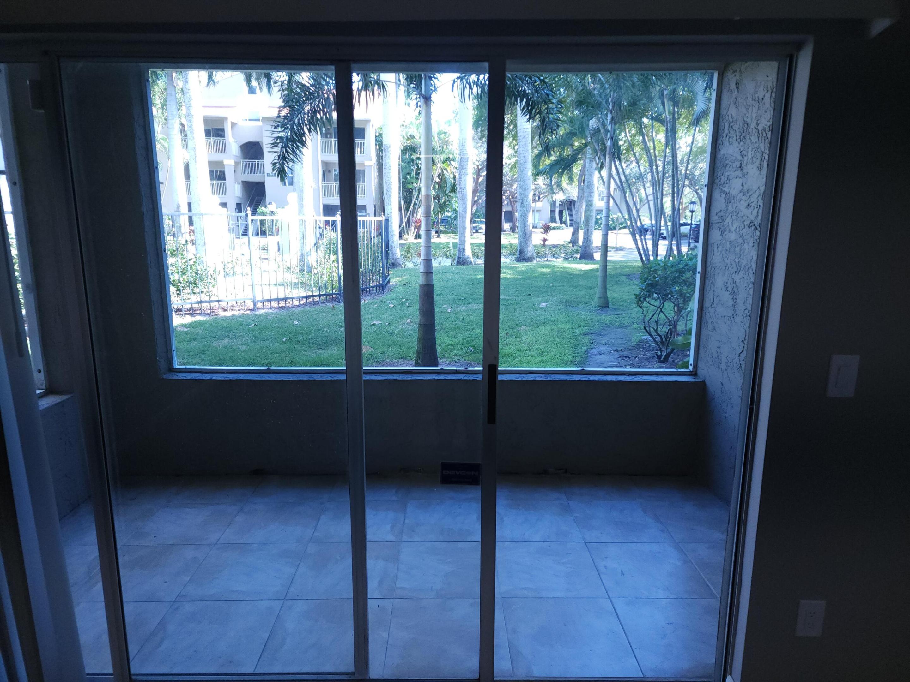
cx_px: 455
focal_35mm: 23
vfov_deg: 58.9
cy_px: 341
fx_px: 605
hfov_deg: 73.9
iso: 400
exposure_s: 1/536
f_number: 1.8
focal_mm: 6.4
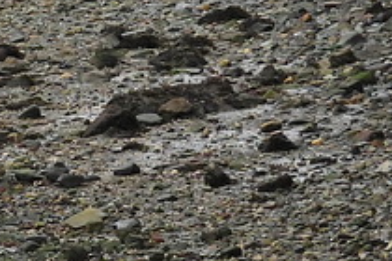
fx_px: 7948
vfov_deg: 1.9
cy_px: 4
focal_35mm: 730
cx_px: -538
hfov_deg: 2.8
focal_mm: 20.5
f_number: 4
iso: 100
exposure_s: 1/250
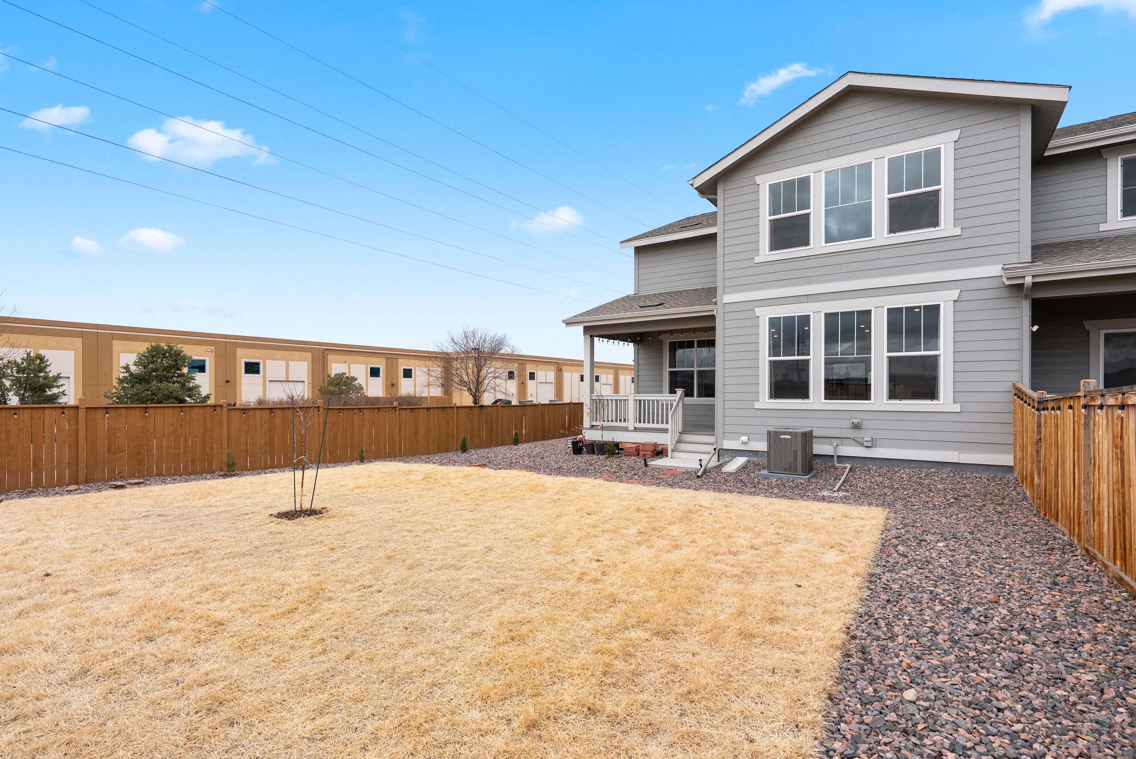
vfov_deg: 73.8
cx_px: 568
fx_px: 505
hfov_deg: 96.7
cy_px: 380
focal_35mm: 16
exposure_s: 1/160
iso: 320
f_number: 9
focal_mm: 16
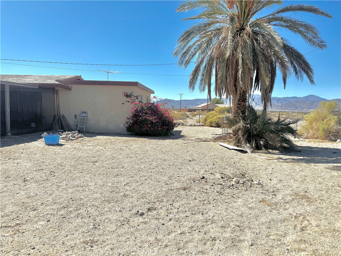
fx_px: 236
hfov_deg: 71.6
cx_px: 170
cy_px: 128
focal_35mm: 24
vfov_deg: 56.8
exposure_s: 1/7092
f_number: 1.78
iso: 80
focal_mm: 6.76
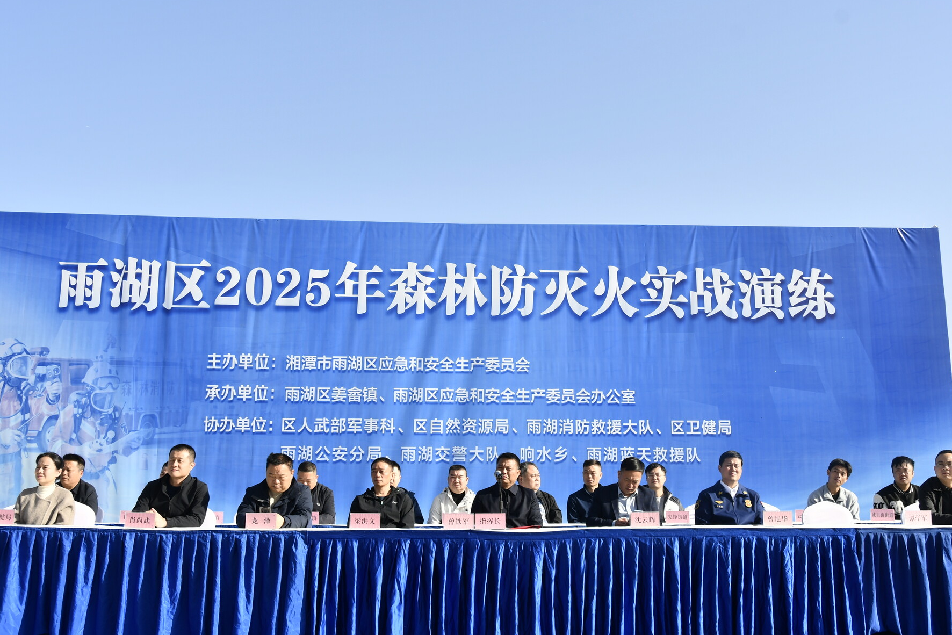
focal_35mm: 39
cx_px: 507
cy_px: 297
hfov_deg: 49.5
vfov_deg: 34.2
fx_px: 1031
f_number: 8
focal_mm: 24
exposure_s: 1/250
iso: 100
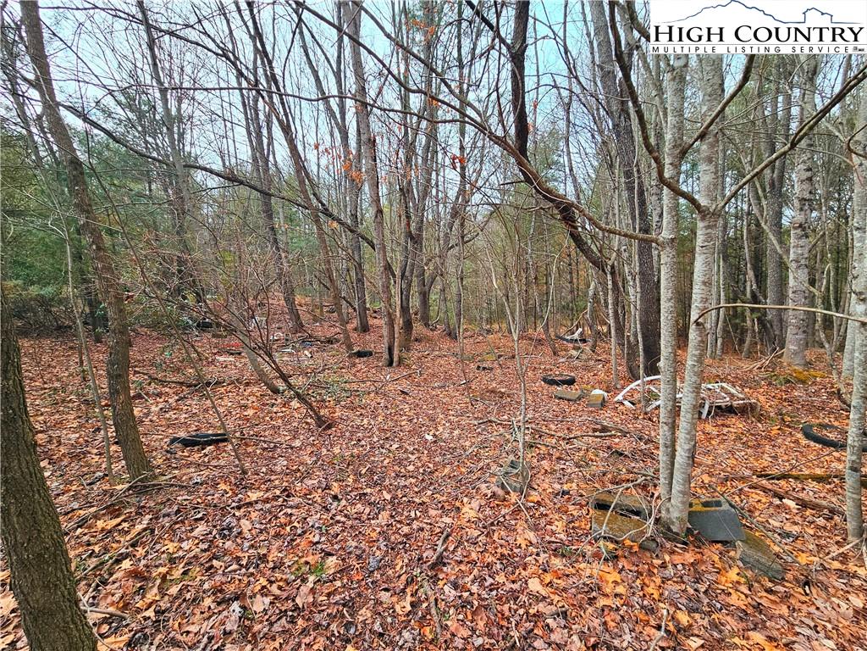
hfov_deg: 106.2
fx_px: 326
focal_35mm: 13
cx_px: 434
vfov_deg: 89.9
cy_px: 326
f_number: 2.2
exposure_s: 1/976
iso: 50
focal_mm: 2.2
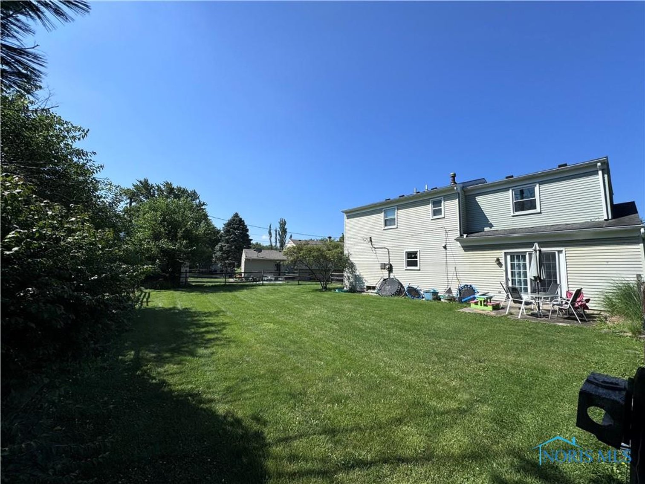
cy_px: 242
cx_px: 322
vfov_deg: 85.7
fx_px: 261
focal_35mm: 14
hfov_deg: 102.1
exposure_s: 1/2494
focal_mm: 2.22
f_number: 2.2
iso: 50
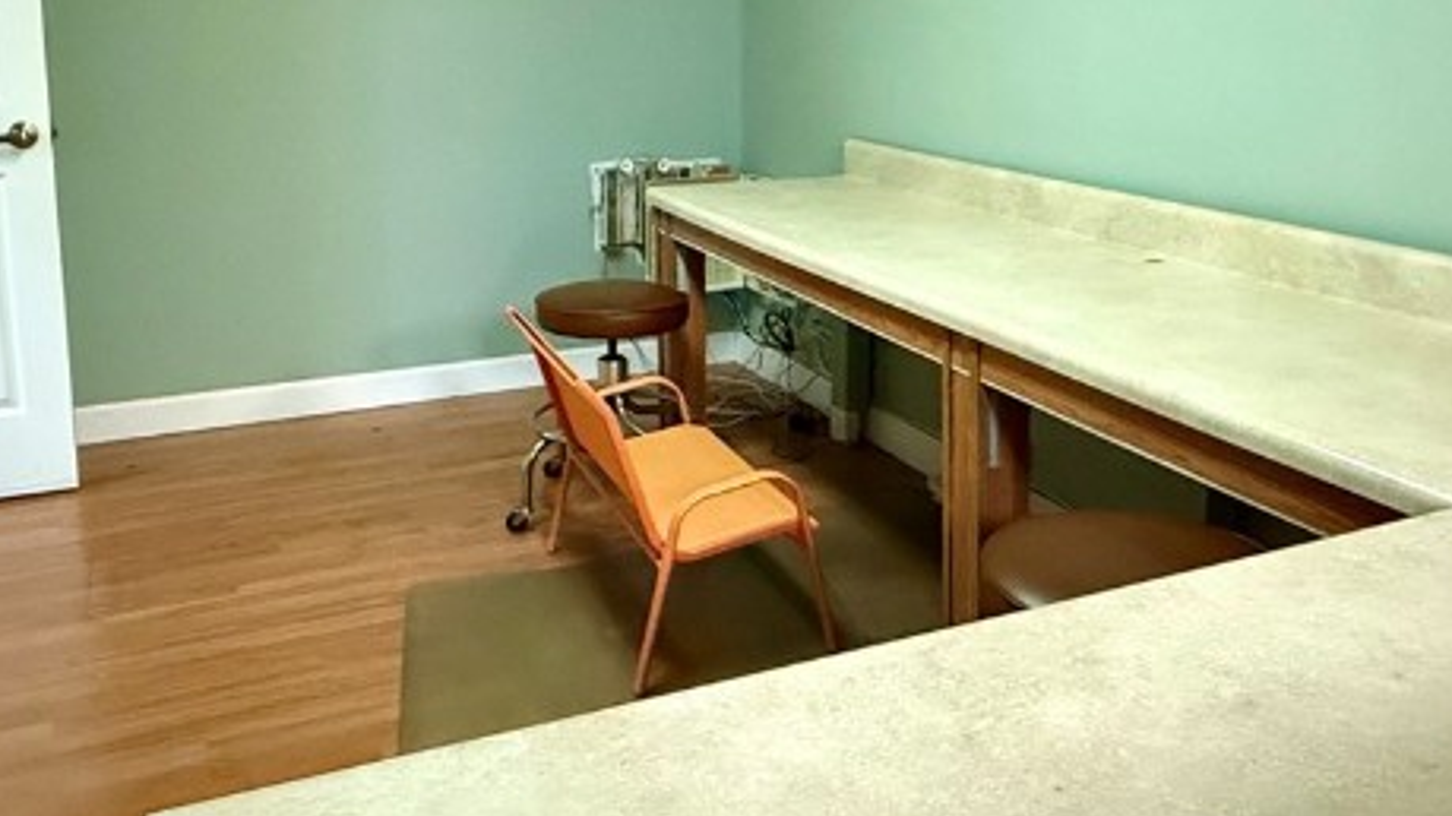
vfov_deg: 33.8
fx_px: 1309
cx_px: 772
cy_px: 193
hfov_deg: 58.0
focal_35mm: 34
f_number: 2.2
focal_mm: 2.22
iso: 1250
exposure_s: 1/60
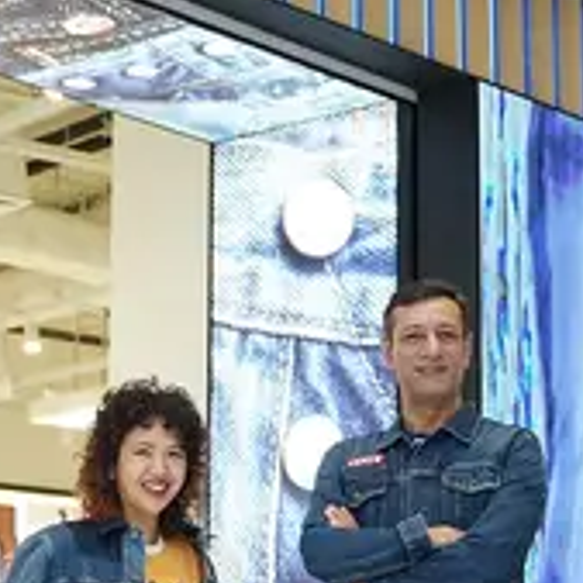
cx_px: 62
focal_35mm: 110
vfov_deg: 15.7
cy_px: 452
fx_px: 2096
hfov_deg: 15.7
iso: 800
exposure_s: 1/200
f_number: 2.8
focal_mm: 28
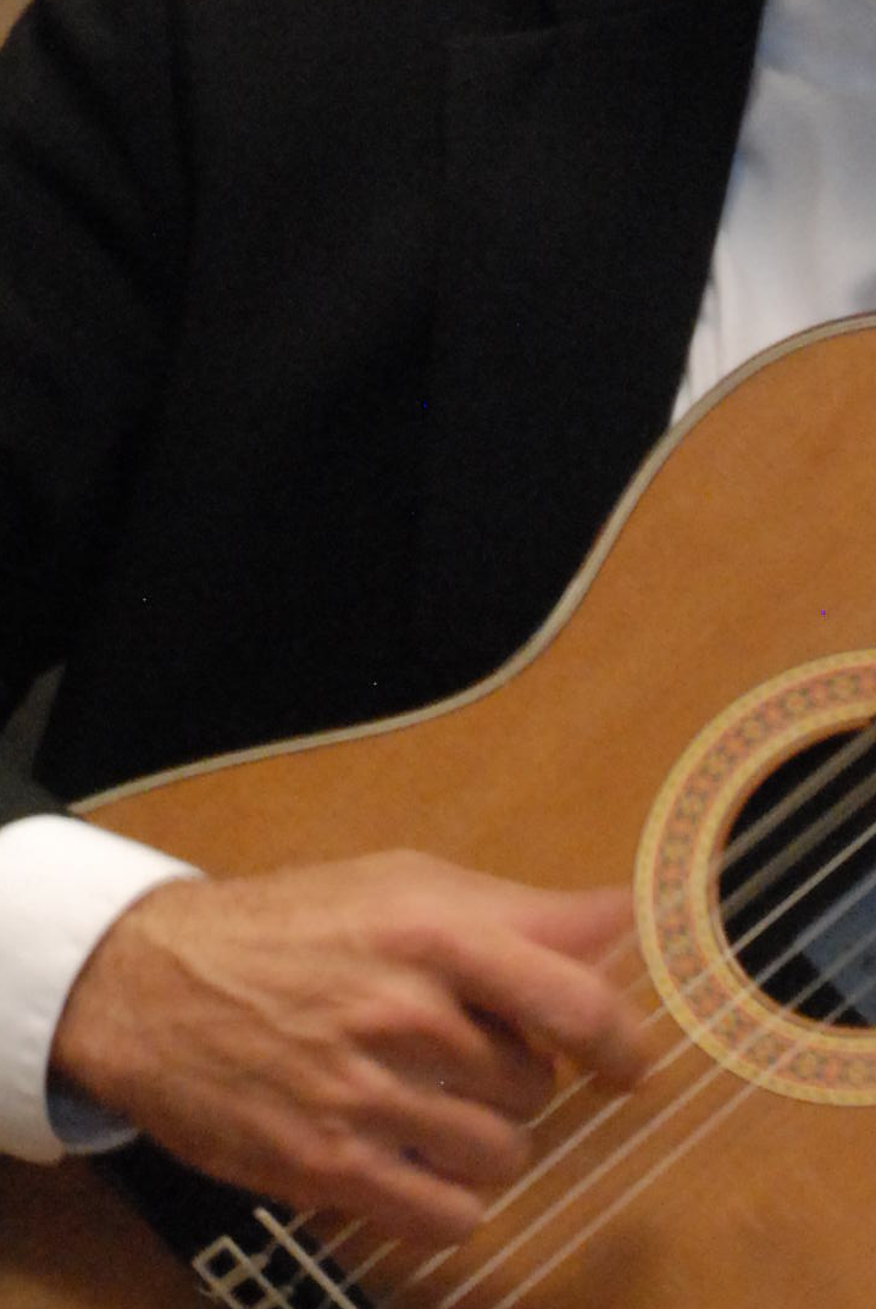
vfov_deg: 2.5
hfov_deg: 1.6
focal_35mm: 839
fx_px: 30535
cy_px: 1039
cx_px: 738
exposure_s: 1/20
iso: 1600
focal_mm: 155
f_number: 6
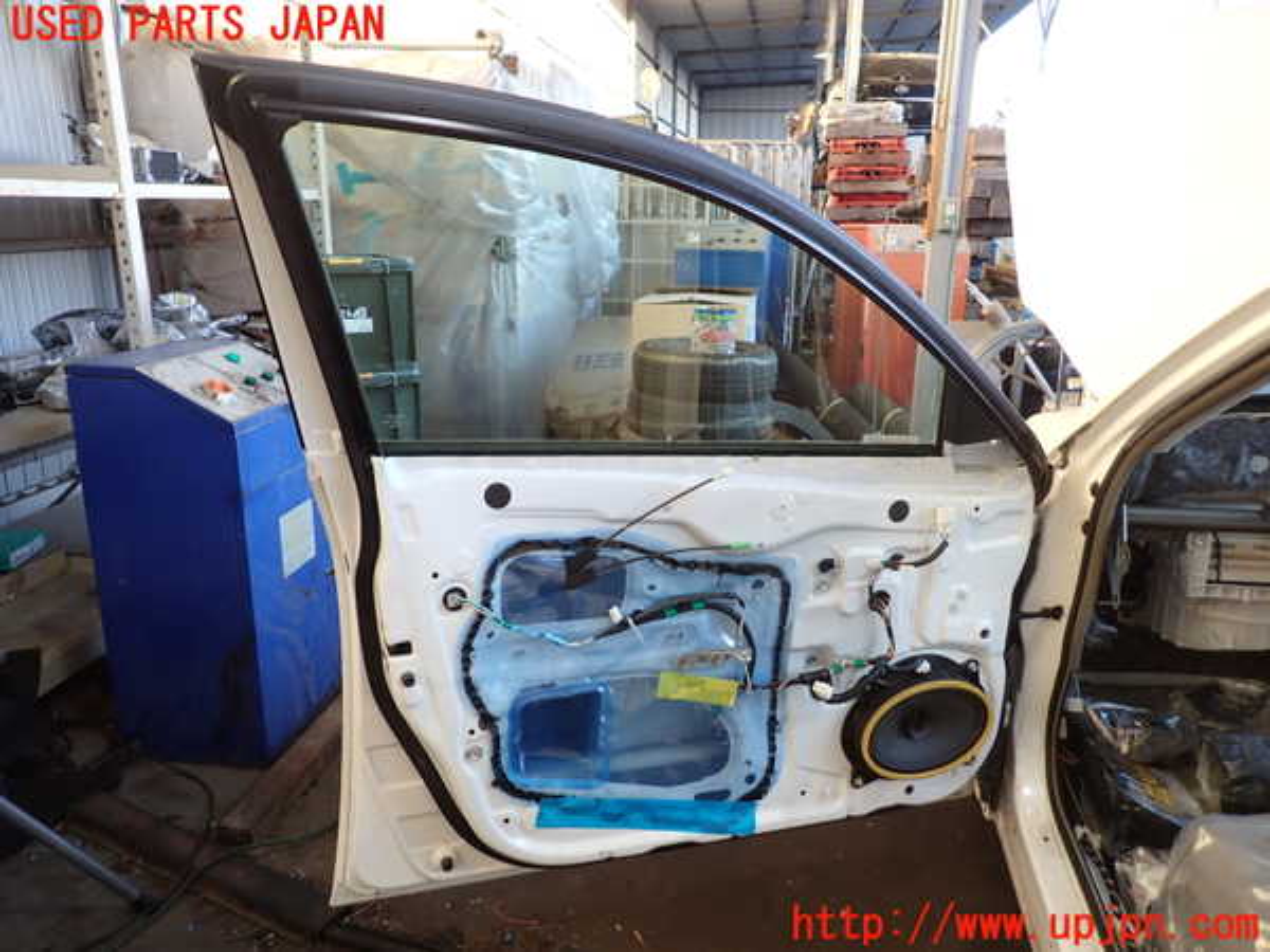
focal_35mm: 25
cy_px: 476
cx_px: 635
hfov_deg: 69.4
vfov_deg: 54.9
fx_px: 917
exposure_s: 1/60
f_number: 2
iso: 100
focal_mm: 4.5
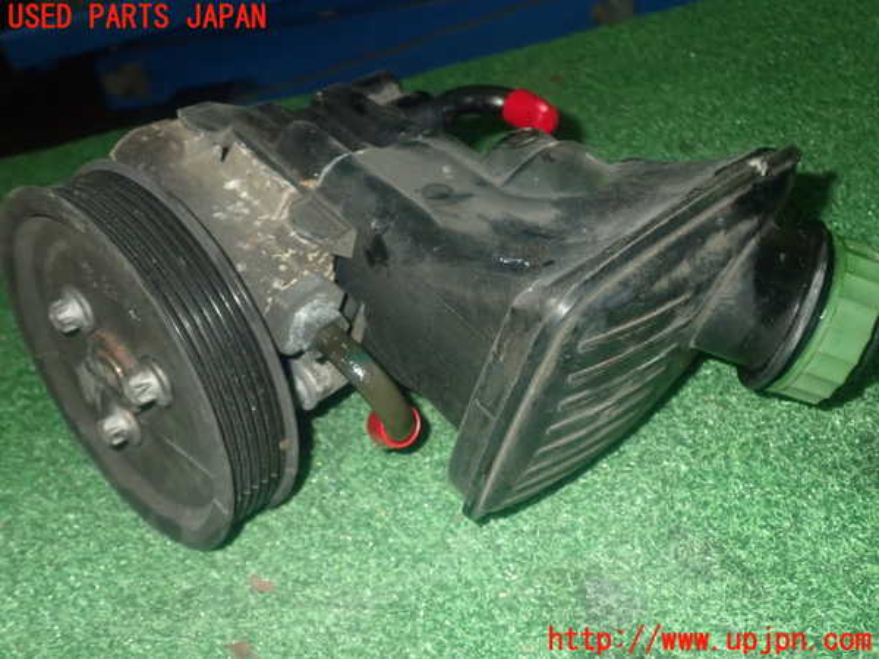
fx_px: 965
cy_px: 330
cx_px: 440
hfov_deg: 49.0
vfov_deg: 37.7
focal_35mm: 38
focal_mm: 6.83
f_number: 8
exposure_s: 1/40
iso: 800
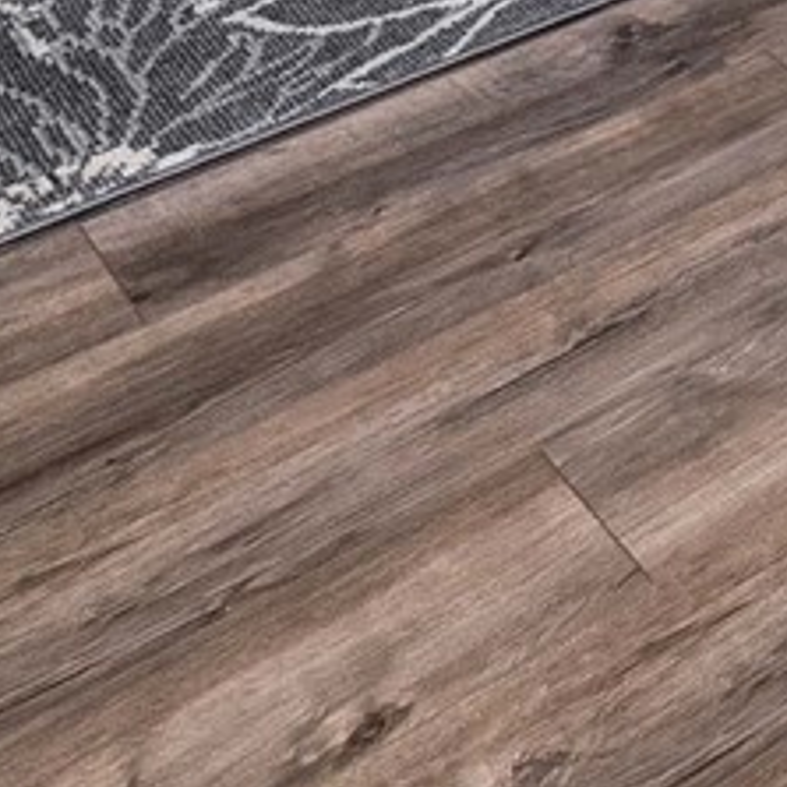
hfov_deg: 16.3
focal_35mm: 84
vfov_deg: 13.7
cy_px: -1182
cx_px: 1540
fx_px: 2161
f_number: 7.1
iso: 200
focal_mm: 13
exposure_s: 1/60
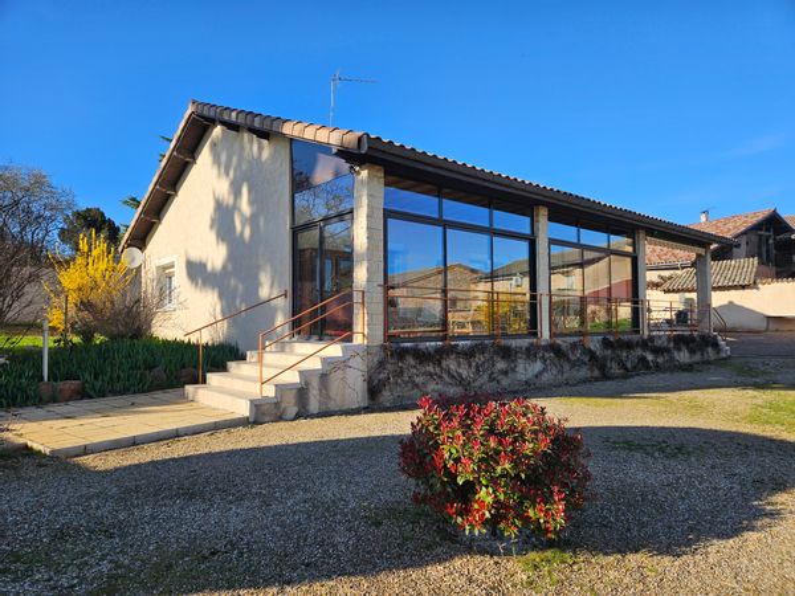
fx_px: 528
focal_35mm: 23
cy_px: 298
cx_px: 398
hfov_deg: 73.9
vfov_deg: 58.9
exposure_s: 1/1365
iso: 25
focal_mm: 5.4
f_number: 1.8
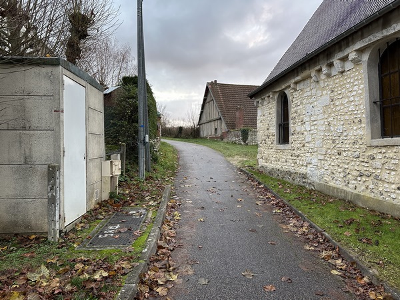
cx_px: 200
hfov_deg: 71.6
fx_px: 277
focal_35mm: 24
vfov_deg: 56.8
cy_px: 150
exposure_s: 1/82
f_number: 1.78
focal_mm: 6.86
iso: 250
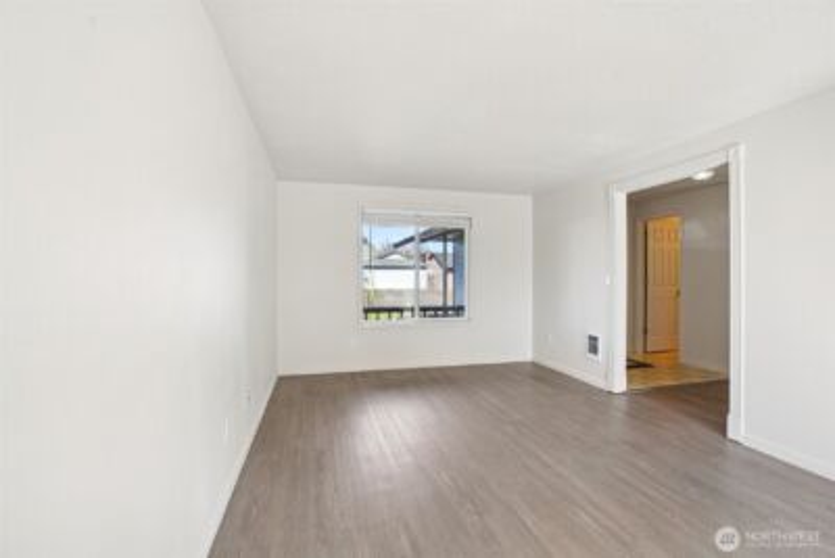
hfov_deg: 96.7
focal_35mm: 16
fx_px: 371
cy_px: 279
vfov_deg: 73.8
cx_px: 418
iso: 400
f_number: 8
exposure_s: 1/80
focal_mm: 16
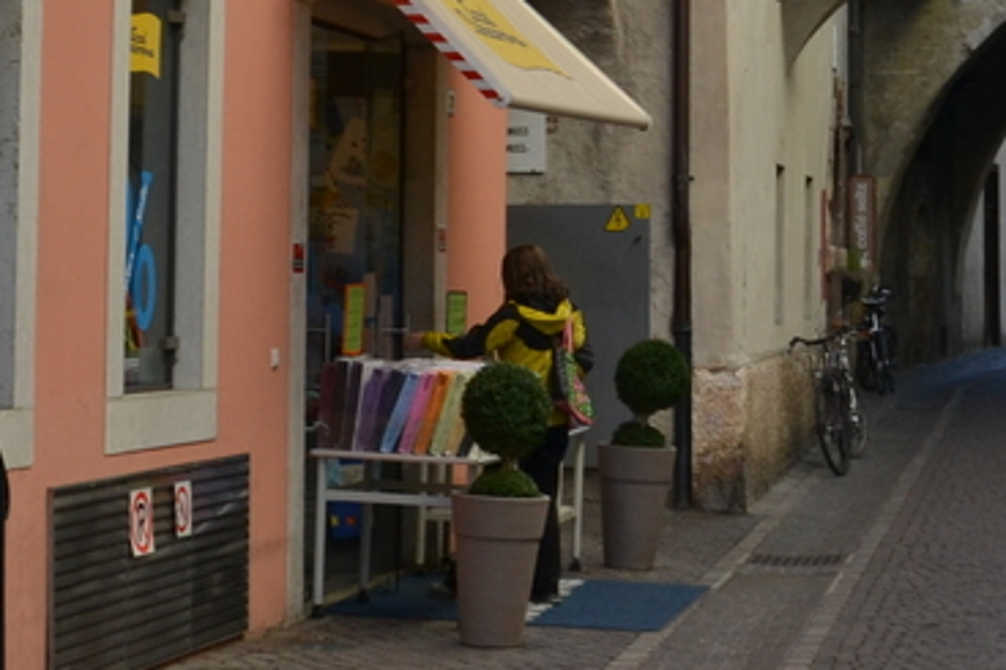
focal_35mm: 110
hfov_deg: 18.0
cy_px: -55
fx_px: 3072
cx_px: 1055
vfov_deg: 12.2
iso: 200
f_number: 5.6
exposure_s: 1/125
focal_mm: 18
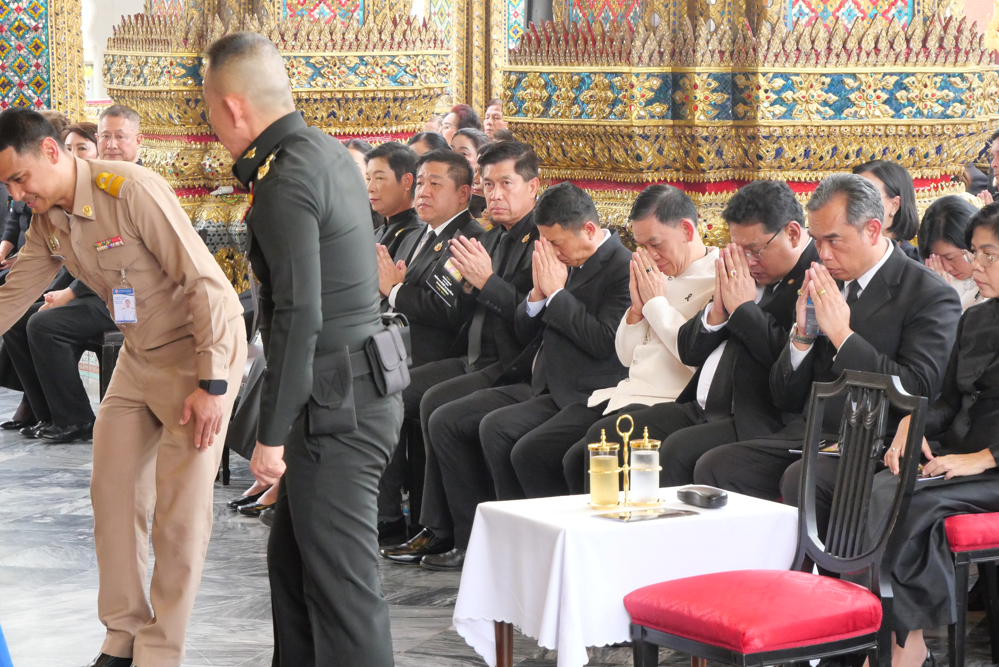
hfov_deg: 16.5
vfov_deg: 11.1
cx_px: 500
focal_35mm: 124
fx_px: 3443
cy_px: 334
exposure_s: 1/400
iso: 3200
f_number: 5.6
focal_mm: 60
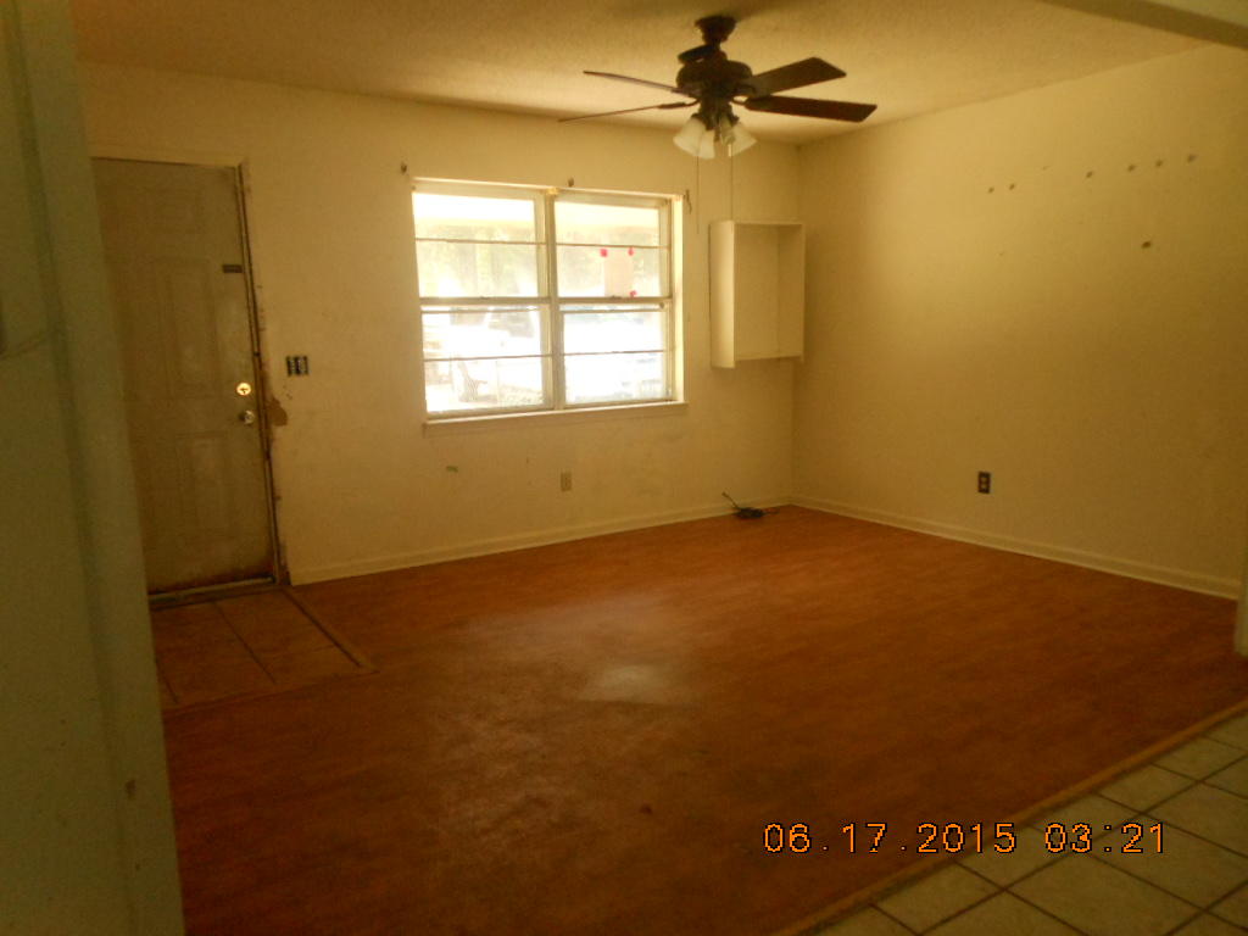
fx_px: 901
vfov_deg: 54.9
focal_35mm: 25
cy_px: 468
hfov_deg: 69.4
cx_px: 624
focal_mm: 4.5
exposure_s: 1/80
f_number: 3.2
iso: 400
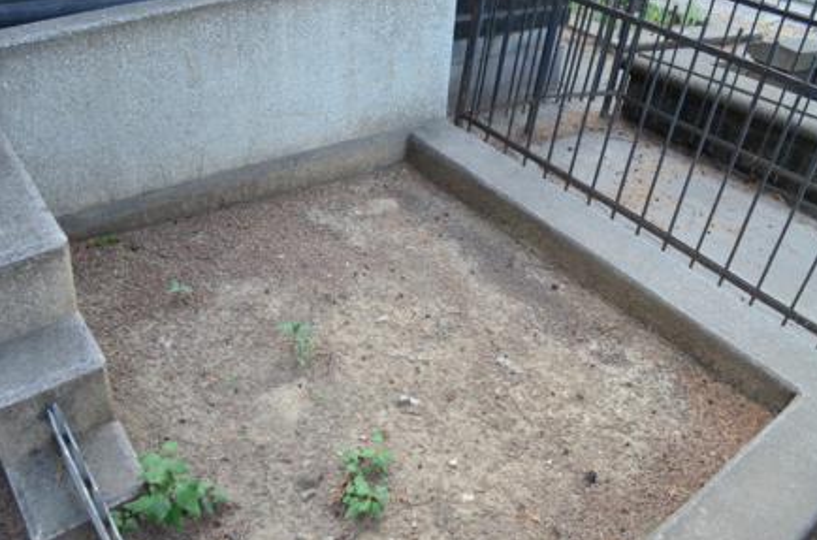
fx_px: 634
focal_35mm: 28
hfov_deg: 65.6
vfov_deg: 46.2
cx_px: 420
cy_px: 271
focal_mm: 18
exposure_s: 1/40
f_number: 5.6
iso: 800
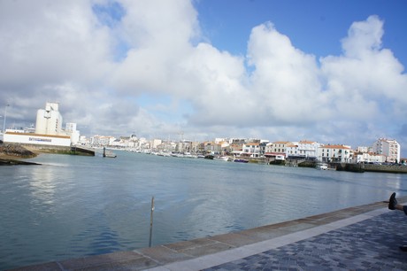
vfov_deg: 47.9
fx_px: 305
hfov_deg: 67.4
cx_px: 204
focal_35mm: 27
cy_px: 136
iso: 200
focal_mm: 18
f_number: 11
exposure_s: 1/250
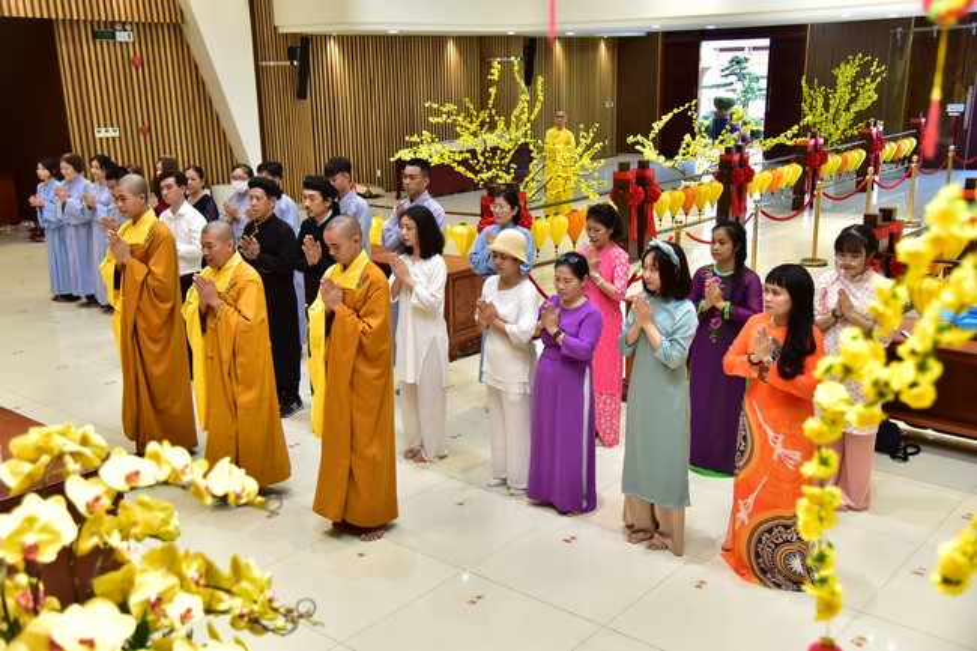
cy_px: 326
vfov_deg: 35.0
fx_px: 1031
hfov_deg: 50.7
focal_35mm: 38
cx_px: 488
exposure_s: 1/125
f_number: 4
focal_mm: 38
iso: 1000
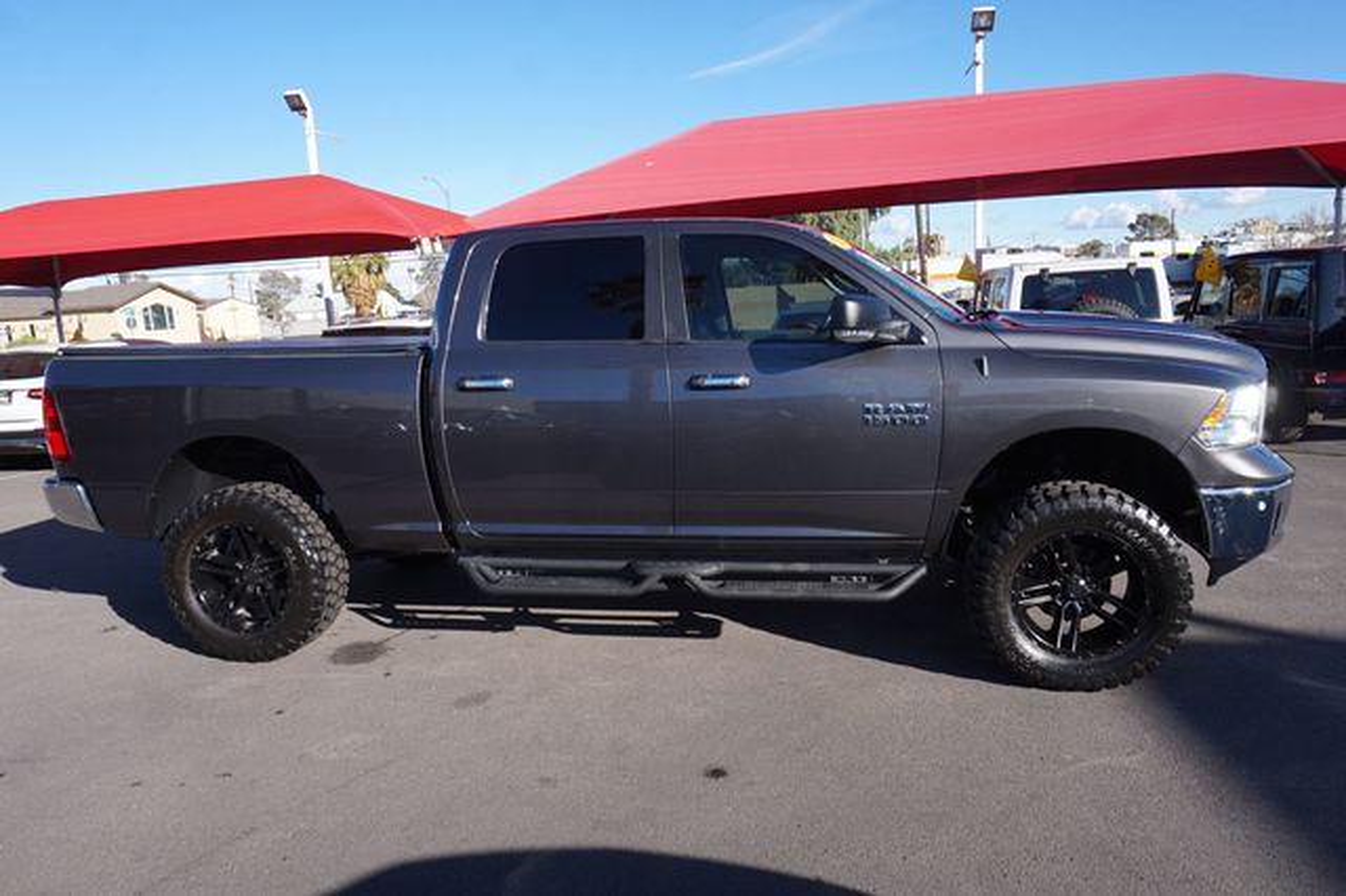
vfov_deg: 53.1
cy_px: 448
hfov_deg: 73.8
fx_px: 897
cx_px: 673
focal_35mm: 24
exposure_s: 1/160
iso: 125
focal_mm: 16
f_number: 9
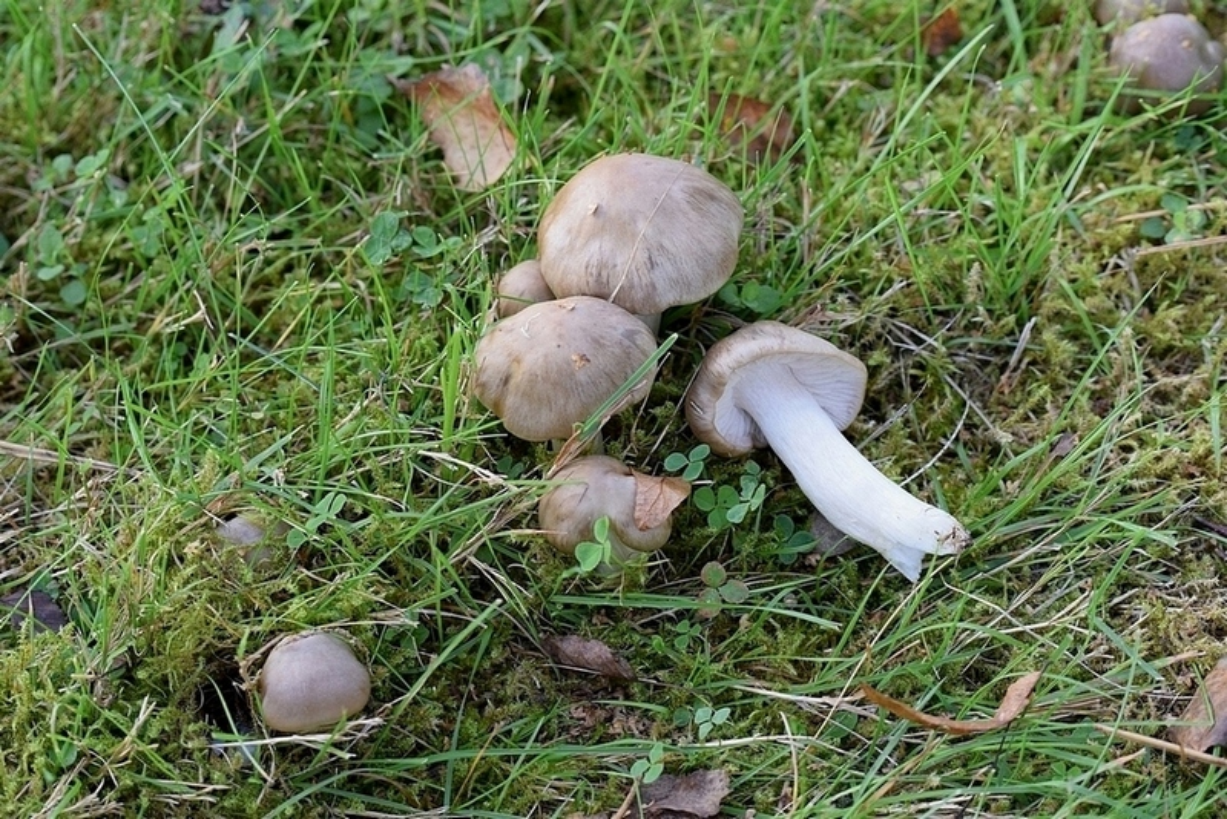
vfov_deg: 15.2
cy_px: 410
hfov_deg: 22.6
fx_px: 3068
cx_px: 614
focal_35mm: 90
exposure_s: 1/125
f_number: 5.6
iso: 450
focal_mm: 60
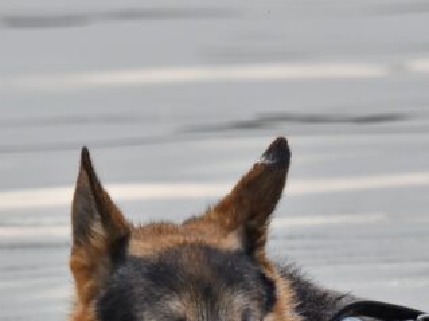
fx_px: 12909
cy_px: 321
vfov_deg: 1.4
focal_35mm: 1042
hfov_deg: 1.9
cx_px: 173
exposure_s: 1/500
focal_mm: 300
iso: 720
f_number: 8
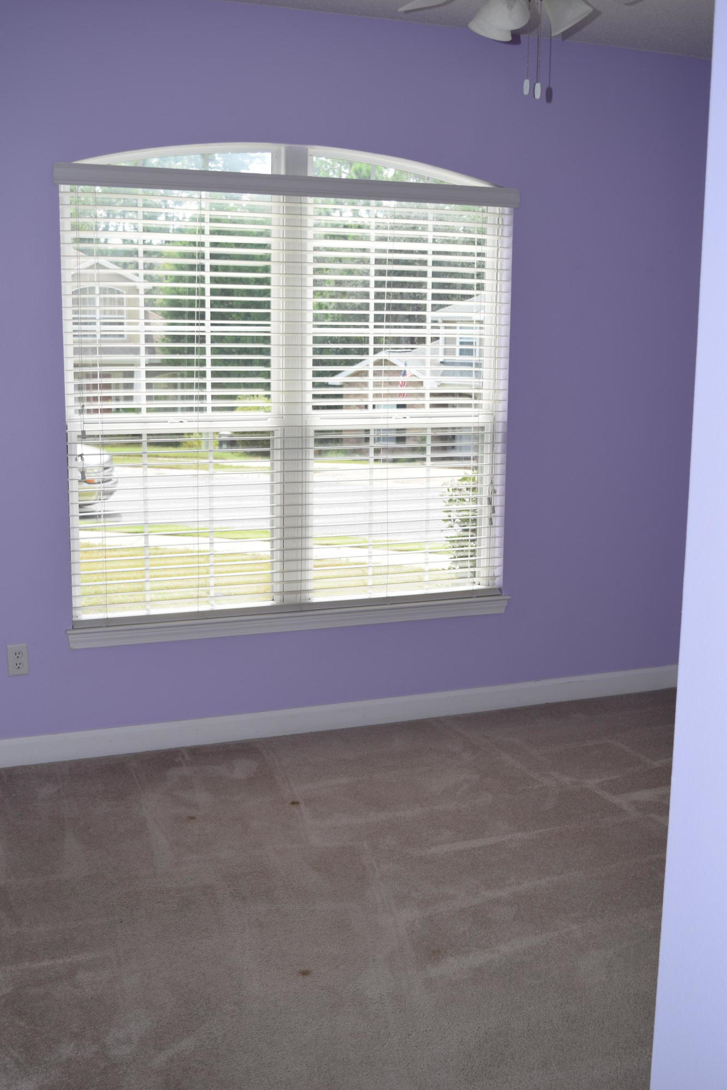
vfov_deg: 47.9
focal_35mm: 40
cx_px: 364
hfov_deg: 33.0
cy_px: 545
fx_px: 1227
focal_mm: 27
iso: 110
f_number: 5.6
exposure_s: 1/125
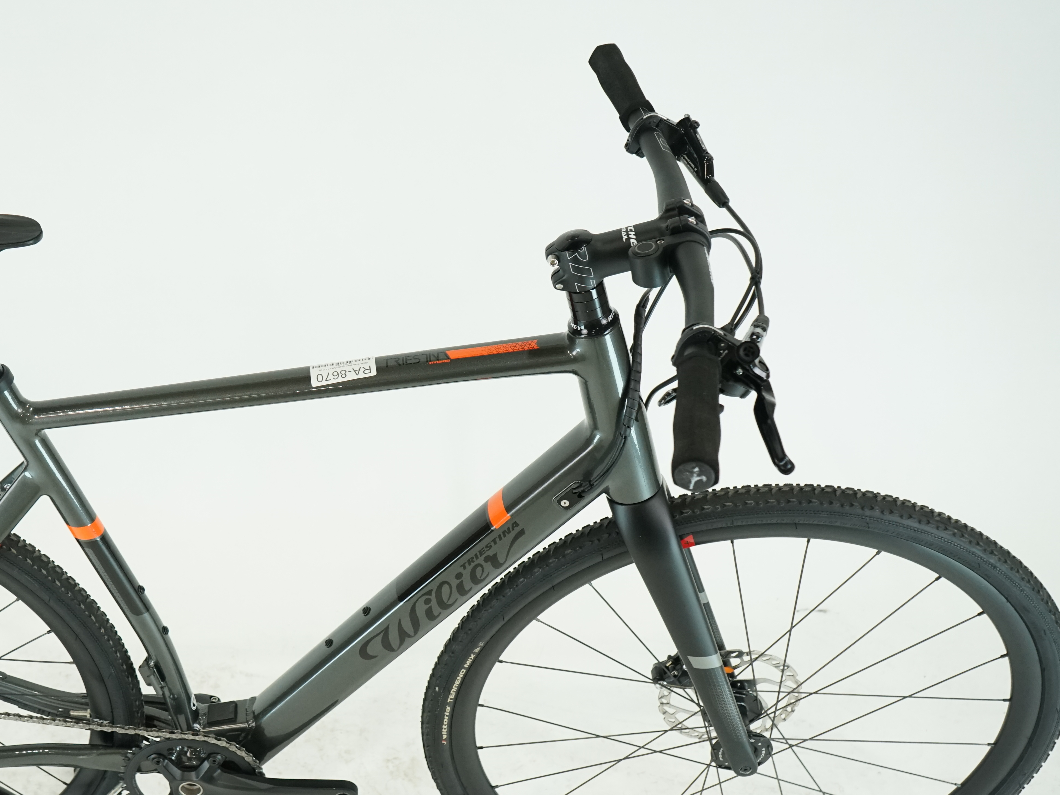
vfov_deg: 31.4
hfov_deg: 40.3
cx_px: 291
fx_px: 1409
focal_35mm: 46
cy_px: 477
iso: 1600
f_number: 5.6
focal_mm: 31
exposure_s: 1/200
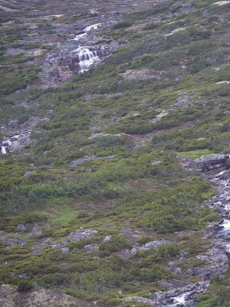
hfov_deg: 7.1
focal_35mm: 210
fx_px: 1860
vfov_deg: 9.4
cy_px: 128
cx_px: 181
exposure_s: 1/250
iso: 560
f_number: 4
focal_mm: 110
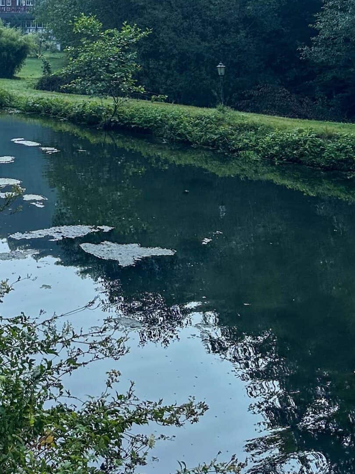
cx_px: 49
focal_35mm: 57
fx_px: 780
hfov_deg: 25.0
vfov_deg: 31.2
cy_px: -4
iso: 80
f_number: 1.8
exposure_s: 1/1800
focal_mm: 6.86
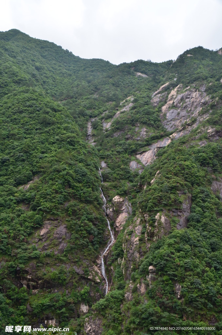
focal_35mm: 38
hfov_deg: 35.3
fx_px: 349
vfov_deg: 51.4
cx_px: 111
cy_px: 168
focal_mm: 25
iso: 200
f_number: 10
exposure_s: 1/80
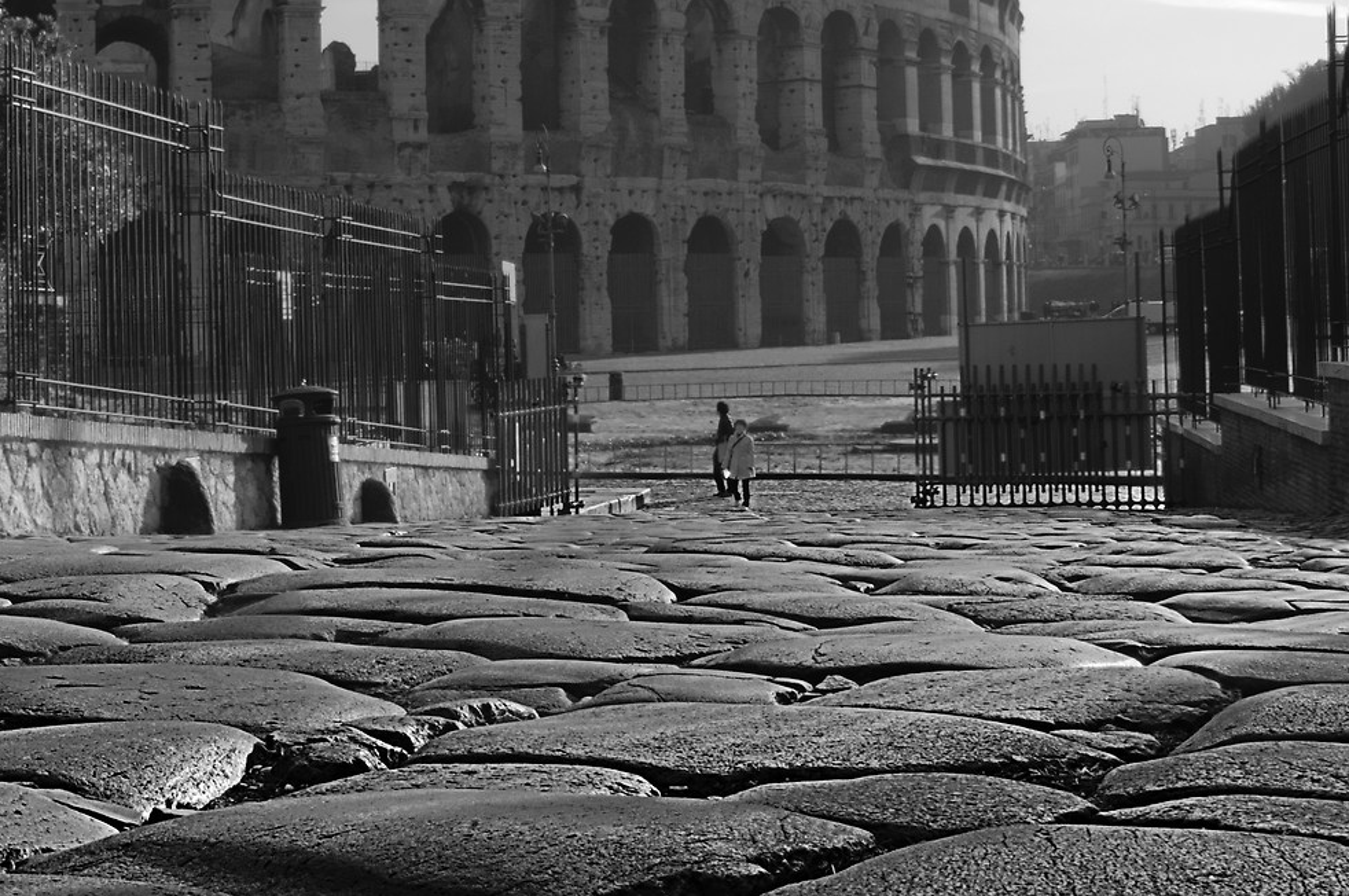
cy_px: 170
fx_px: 2470
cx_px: 551
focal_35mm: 66
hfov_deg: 30.5
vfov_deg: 20.3
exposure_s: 1/60
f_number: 16
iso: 100
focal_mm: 18
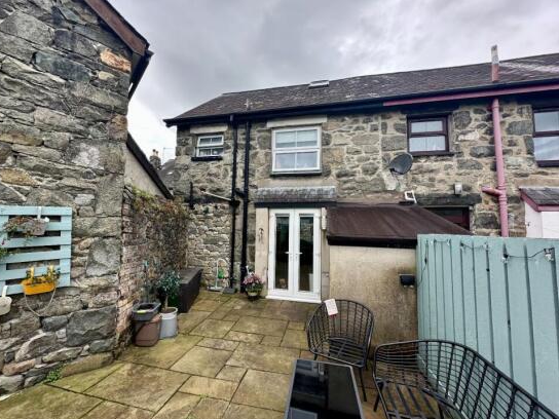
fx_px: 242
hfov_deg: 98.1
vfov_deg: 81.7
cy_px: 207
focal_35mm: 15
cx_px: 268
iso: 40
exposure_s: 1/166
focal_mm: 2.22
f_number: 2.2
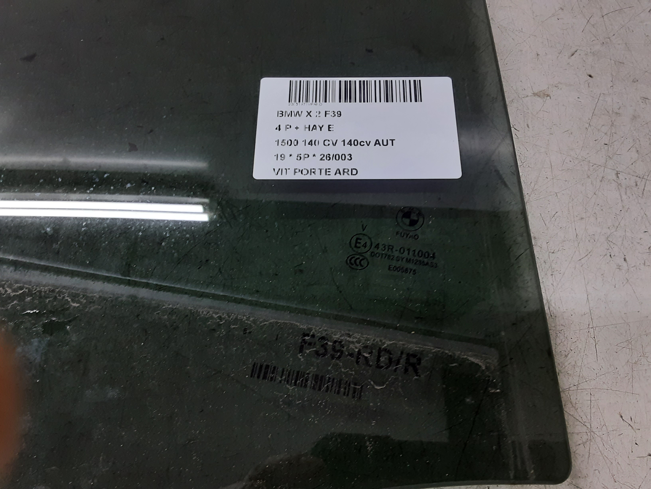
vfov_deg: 51.4
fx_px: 508
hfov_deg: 65.3
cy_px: 244
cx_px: 326
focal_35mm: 27
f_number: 1.9
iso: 160
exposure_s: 1/33
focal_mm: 2.91
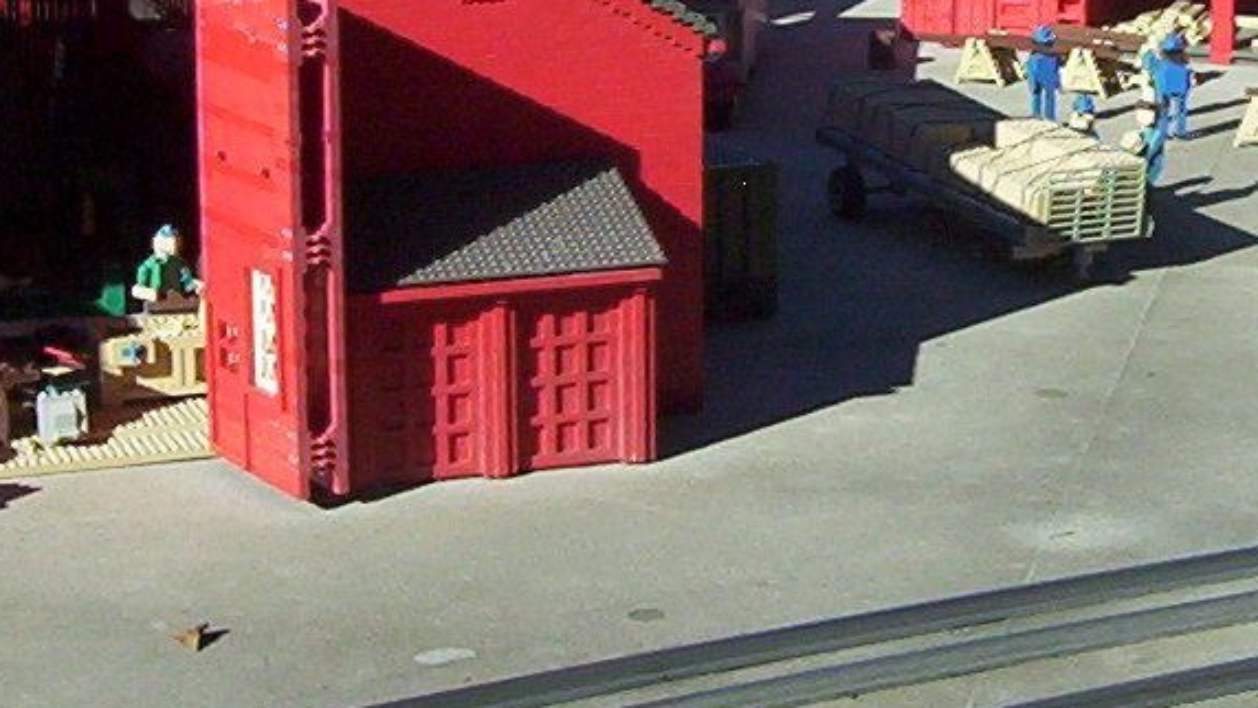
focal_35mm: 134
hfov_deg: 16.0
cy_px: 244
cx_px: 728
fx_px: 4471
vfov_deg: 9.1
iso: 100
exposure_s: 1/711
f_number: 5.17
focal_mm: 5.77
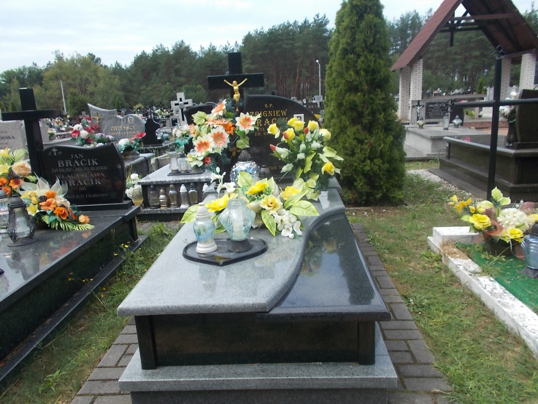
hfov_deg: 67.3
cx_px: 269
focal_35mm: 26
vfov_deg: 53.1
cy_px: 202
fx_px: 404
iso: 80
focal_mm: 4.6
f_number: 8
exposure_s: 1/100
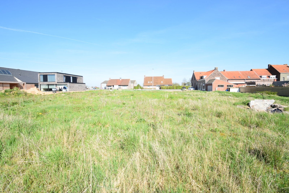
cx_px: 144
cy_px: 96
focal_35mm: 15
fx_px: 120
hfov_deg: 100.4
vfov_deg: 77.3
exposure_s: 1/320
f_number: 9
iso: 200
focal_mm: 10
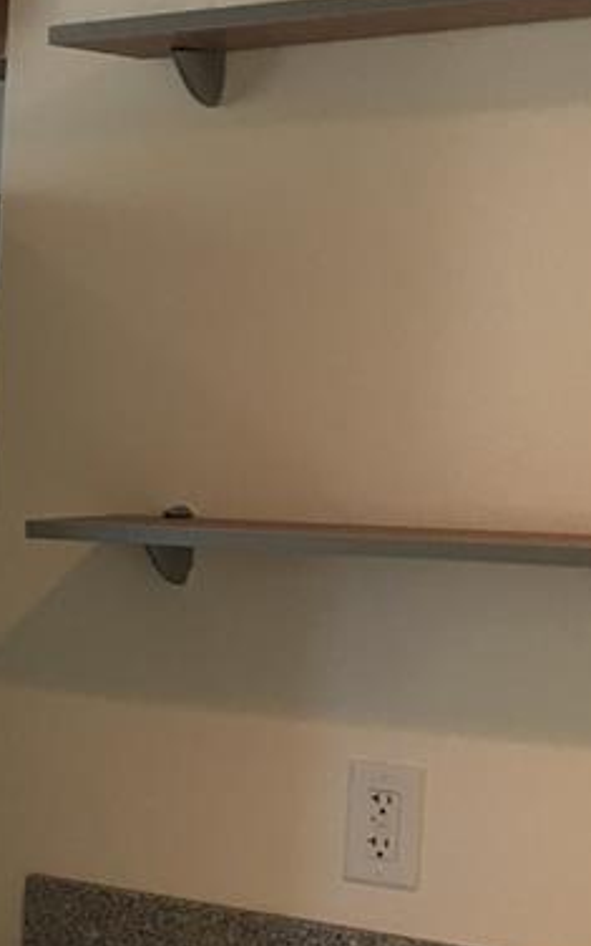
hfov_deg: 12.3
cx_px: -453
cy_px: 672
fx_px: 2526
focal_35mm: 98
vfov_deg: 21.1
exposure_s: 1/15
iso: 25
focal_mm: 4.15
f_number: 2.2
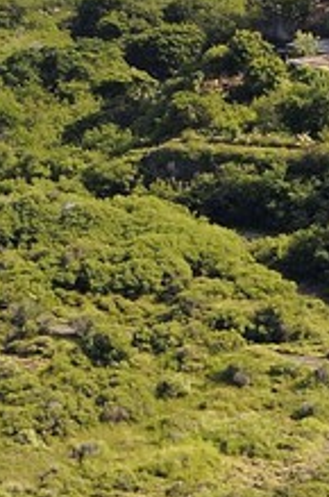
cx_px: -338
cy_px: -774
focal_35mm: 673
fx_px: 9269
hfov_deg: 2.0
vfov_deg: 3.0
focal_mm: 92
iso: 800
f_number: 7.1
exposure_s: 1/1250
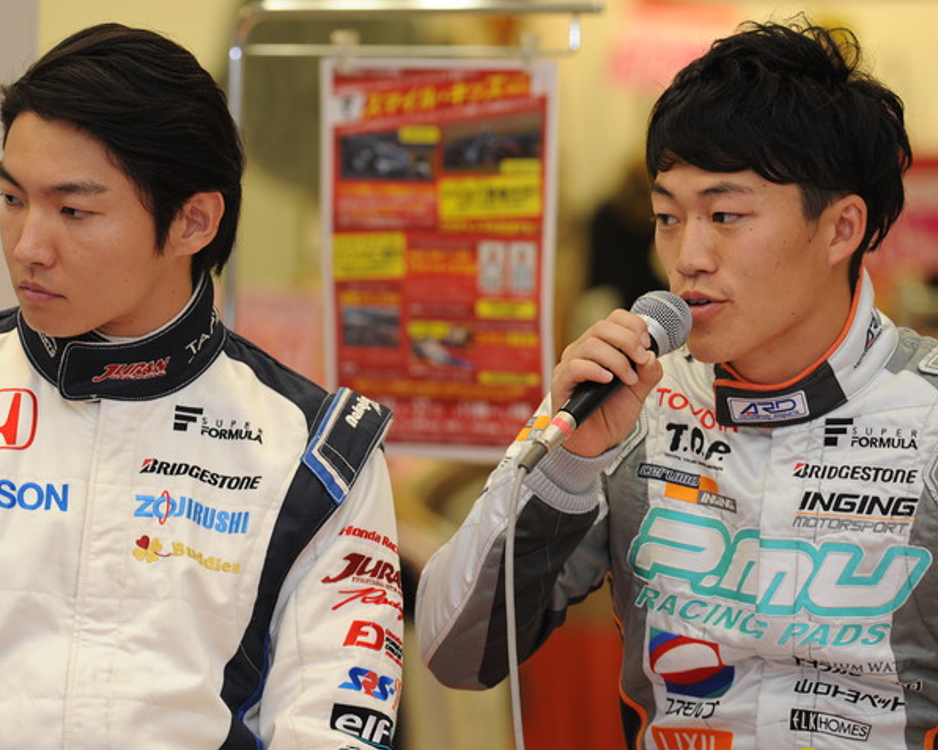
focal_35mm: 340
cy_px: 374
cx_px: 401
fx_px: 9440
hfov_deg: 5.7
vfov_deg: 4.6
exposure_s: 1/60
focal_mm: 300
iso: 800
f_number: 6.7
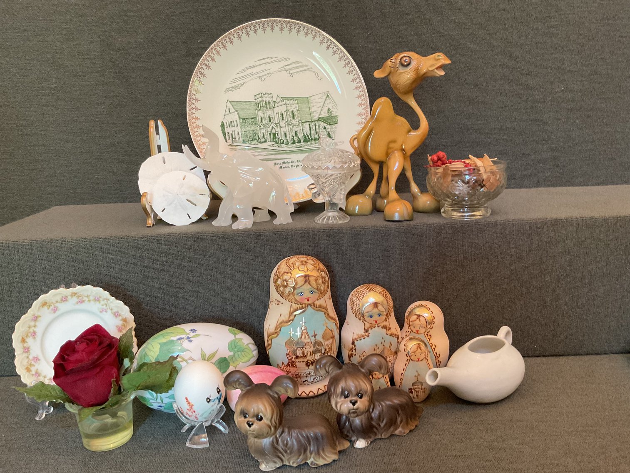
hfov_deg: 61.7
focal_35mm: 29
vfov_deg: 48.2
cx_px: 315
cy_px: 236
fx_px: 528
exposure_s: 1/60
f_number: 1.8
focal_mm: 3
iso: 250
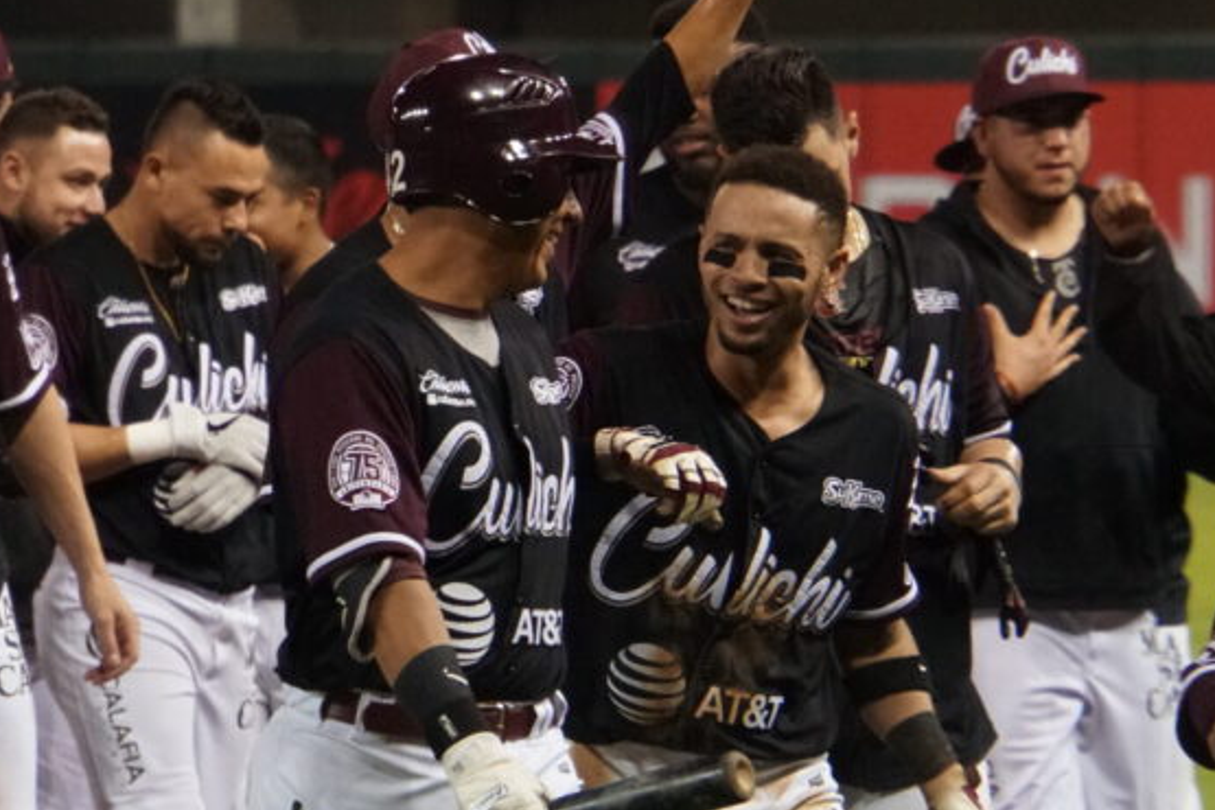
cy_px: 489
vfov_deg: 2.5
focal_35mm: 554
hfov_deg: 3.7
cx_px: 681
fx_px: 18696
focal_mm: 200
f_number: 6.3
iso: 6400
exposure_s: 1/320
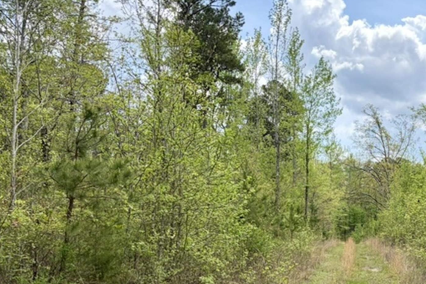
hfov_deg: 37.0
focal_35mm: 50
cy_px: 222
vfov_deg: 26.5
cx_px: 386
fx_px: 592
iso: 64
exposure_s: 1/2985
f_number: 1.6
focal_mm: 5.96
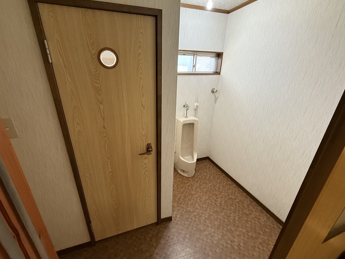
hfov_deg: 98.1
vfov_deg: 81.8
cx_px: 164
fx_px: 150
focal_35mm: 15
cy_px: 129
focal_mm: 2.22
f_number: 2.2
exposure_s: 1/50
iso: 320
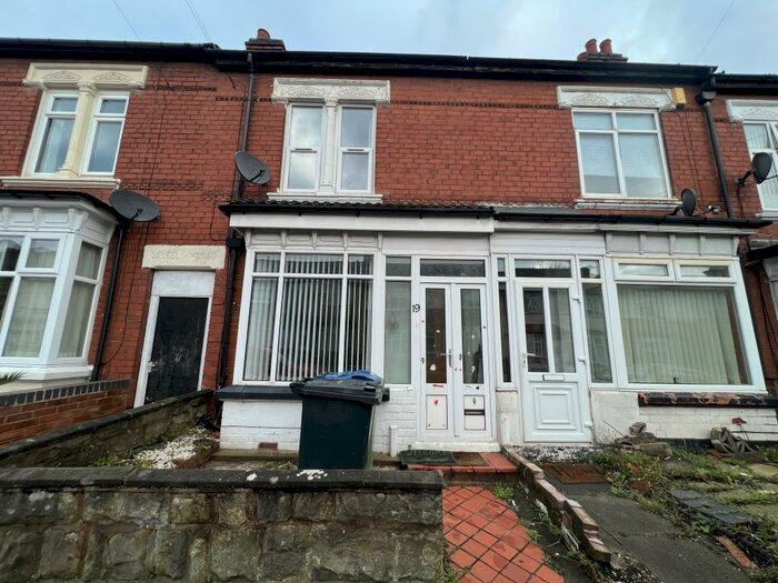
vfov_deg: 89.9
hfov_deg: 106.2
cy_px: 292
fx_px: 292
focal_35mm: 13
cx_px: 389
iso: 32
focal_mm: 1.57
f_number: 1.8
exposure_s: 1/361
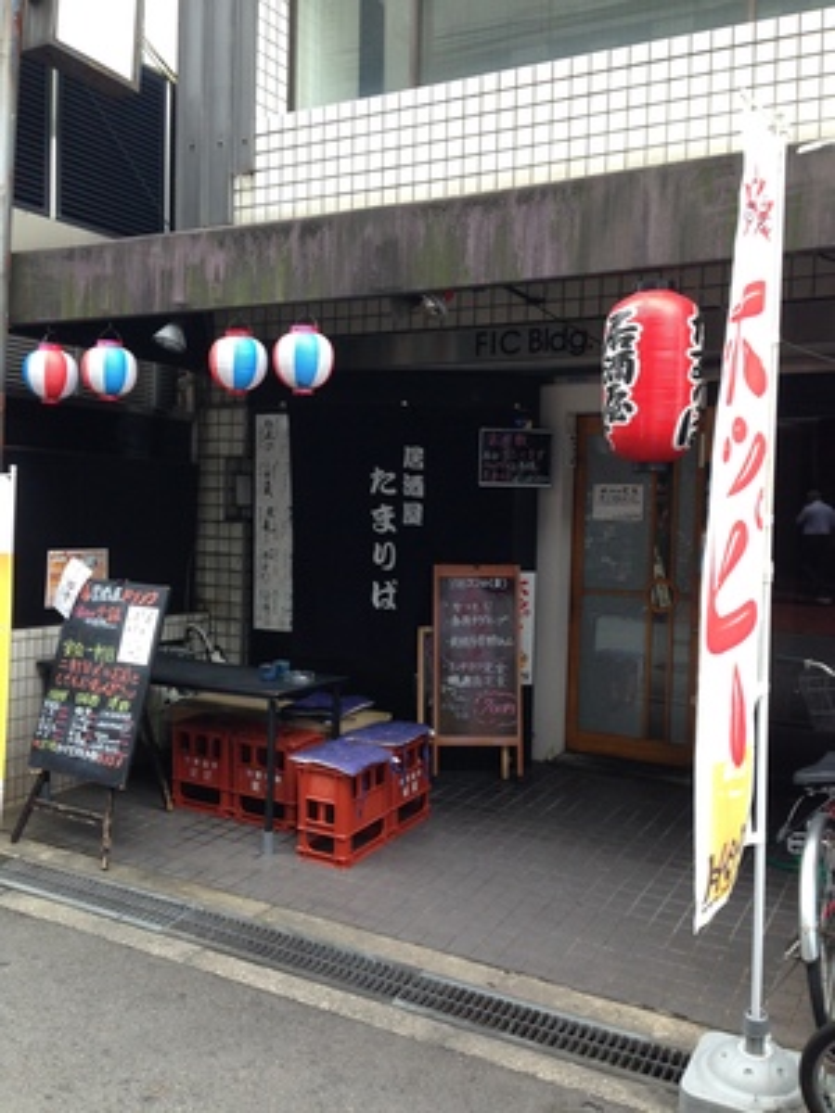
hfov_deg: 42.9
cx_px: 418
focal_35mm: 33
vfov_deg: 55.4
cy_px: 556
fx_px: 1061
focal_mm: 4.12
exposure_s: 1/120
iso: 80
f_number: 2.4
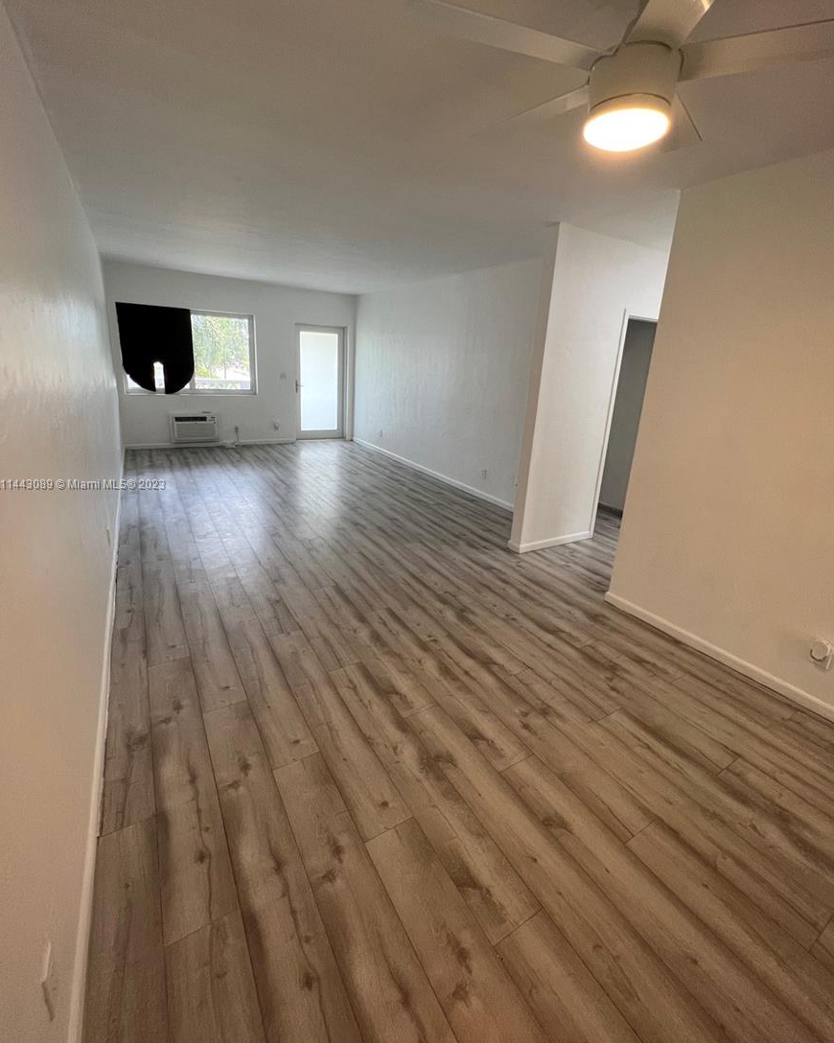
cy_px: 485
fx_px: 432
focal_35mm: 14
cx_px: 421
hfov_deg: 88.0
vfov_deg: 100.6
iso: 125
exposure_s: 1/120
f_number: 1.8
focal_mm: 1.57
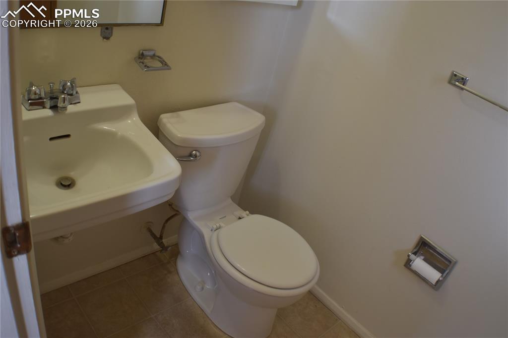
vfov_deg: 34.2
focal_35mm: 39
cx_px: 254
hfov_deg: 49.6
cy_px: 169
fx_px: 550
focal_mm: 26
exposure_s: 1/60
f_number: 4
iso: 400
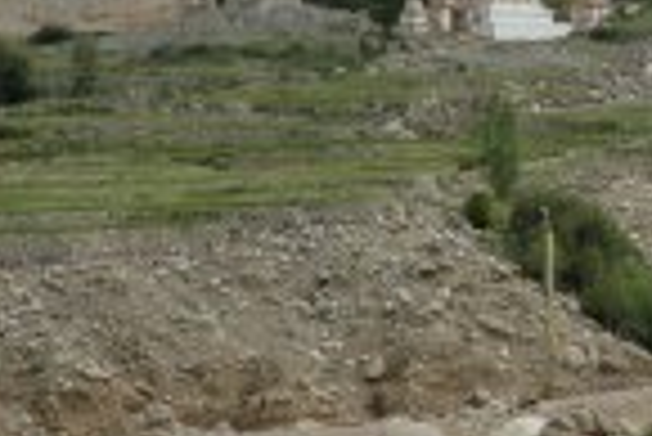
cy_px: -220
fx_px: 9427
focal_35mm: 520
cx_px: 1142
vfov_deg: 2.6
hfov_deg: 3.9
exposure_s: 1/400
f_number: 10
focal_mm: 70
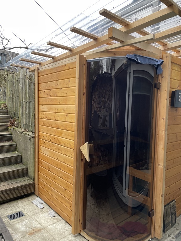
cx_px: 90
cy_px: 120
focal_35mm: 26
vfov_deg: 67.3
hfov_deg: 53.1
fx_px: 181
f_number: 1.6
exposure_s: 1/121
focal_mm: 4.2
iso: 125
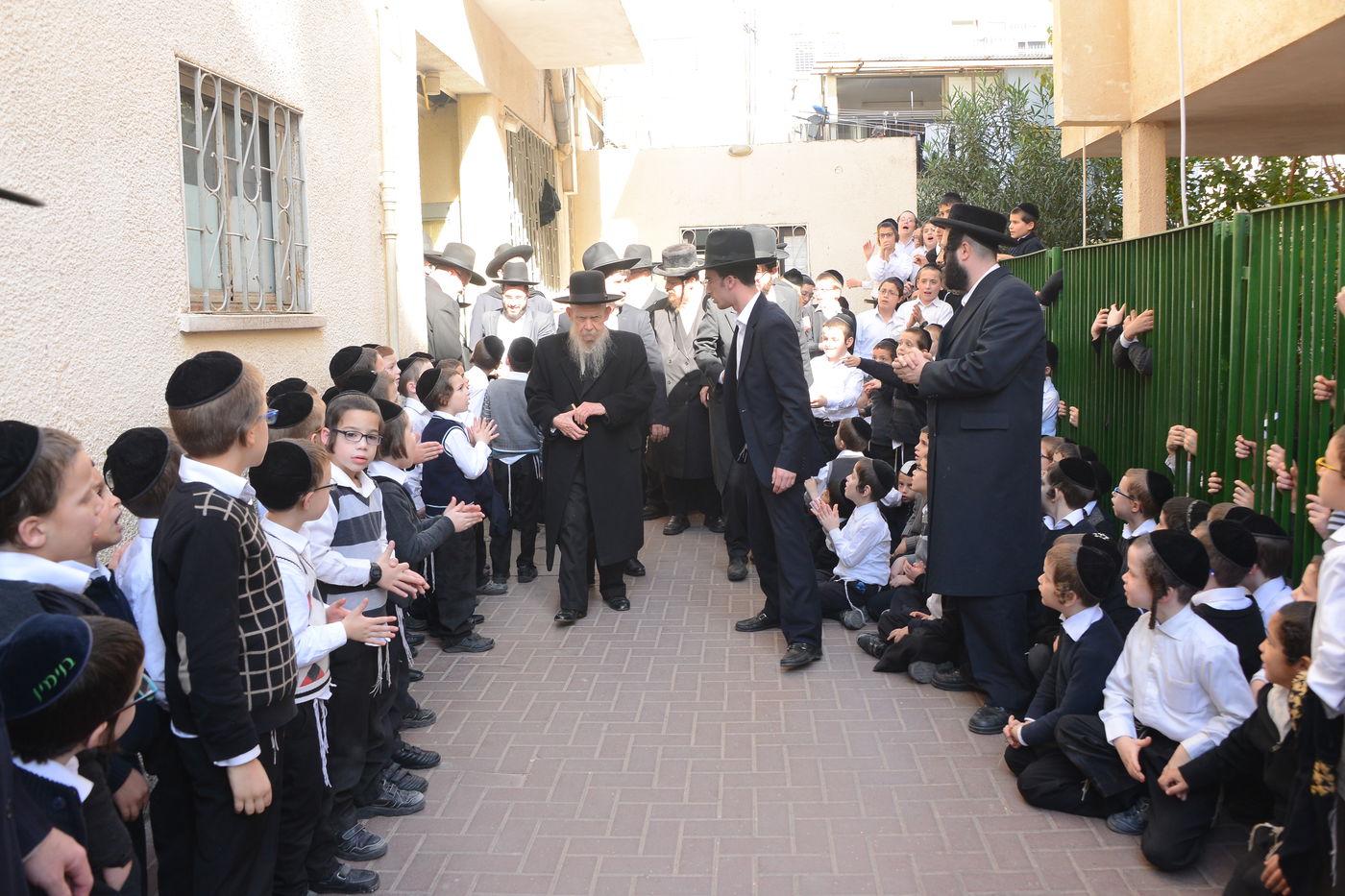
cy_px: 448
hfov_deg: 65.5
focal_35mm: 28
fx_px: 1046
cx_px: 672
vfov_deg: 46.4
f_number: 6.3
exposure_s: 1/200
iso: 800
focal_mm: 28
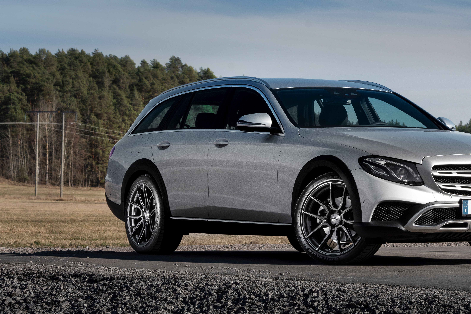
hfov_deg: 13.5
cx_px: 354
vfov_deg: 9.0
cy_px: 85
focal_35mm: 152
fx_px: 1989
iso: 250
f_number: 11
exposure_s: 1/200
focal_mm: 83
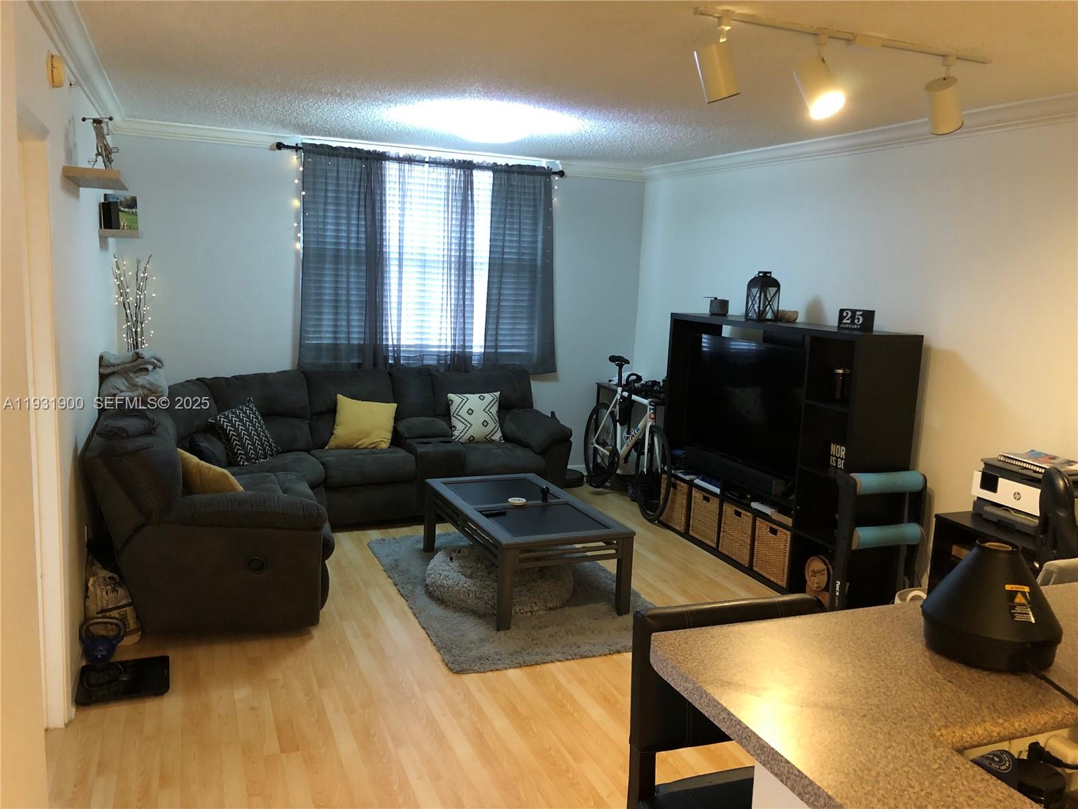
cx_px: 539
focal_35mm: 28
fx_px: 872
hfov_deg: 63.4
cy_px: 404
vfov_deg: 49.7
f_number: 1.8
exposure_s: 1/7
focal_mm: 3.99
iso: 80
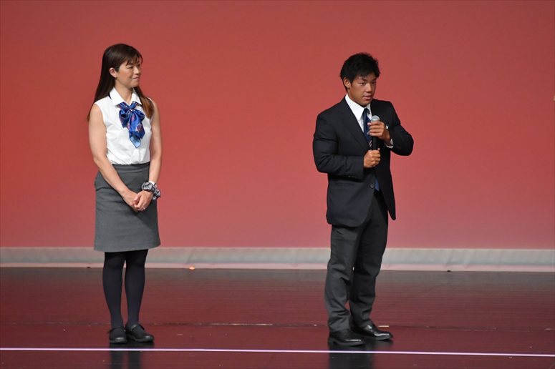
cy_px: 184
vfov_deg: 3.7
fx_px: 5779
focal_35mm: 375
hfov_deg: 5.5
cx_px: 278
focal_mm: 250
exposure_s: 1/400
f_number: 5.6
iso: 5000
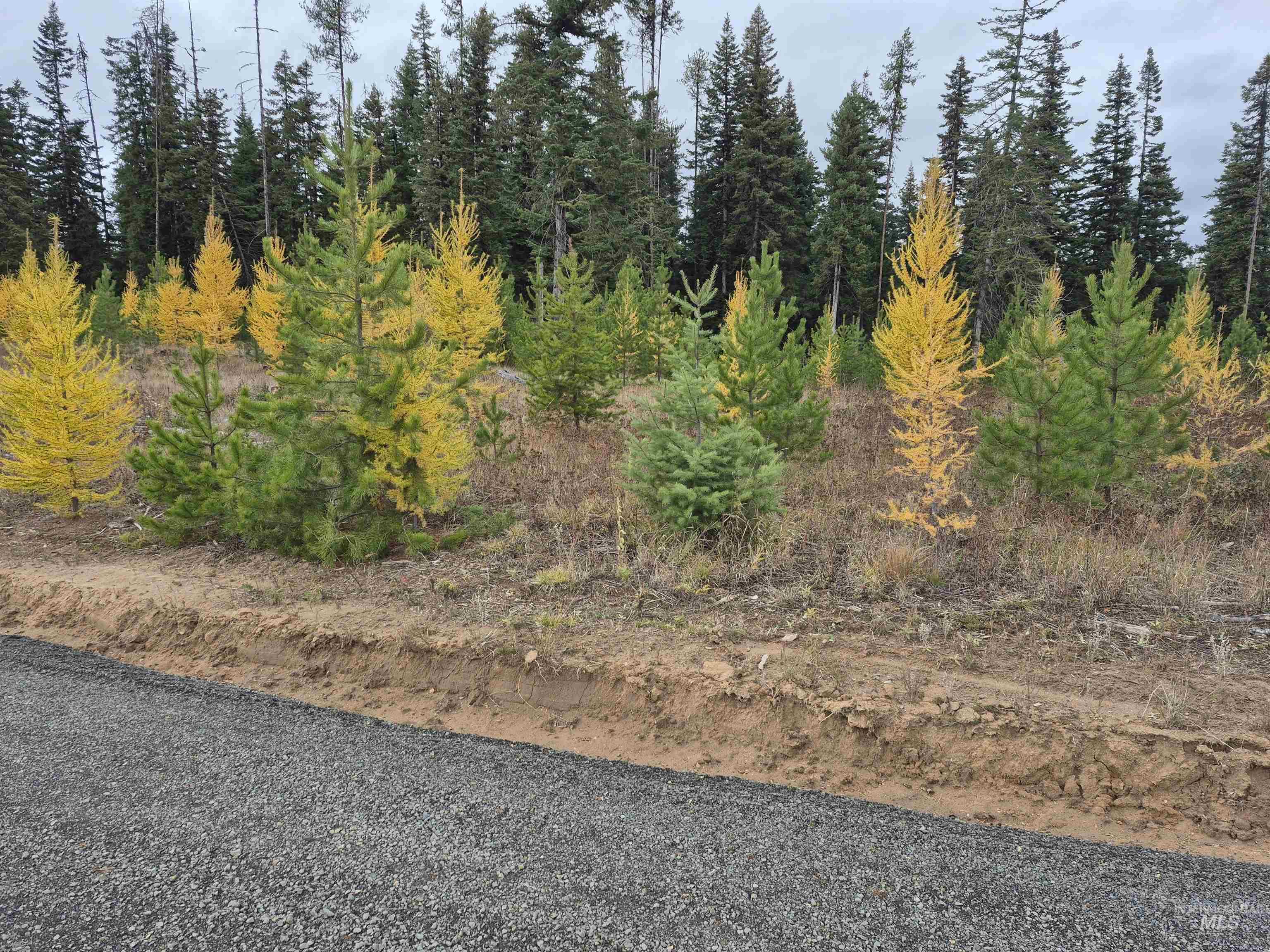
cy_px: 476
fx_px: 844
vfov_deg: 58.9
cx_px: 635
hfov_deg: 73.9
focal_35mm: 23
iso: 25
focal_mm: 5.4
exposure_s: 1/331
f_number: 1.8
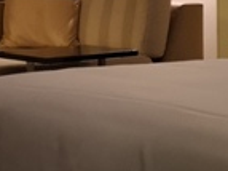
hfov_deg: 12.7
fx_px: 994
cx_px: 289
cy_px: -22
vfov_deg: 9.7
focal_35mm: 151
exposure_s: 1/33.3
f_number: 1.8
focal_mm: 3.95
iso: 400
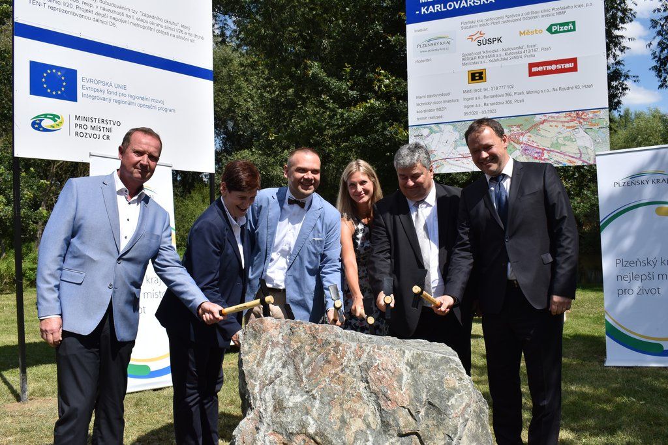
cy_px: 222
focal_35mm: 33
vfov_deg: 40.0
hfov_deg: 57.2
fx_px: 612
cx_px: 334
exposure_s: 1/320
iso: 100
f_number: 9
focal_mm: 22
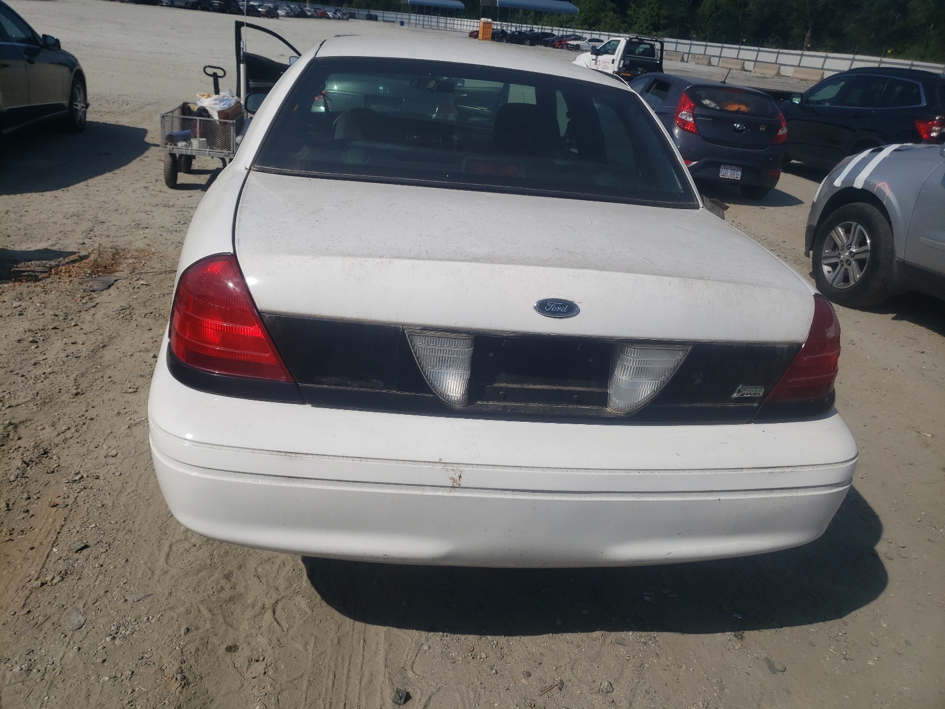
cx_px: 472
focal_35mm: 26
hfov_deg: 67.3
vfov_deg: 53.1
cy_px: 354
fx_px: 710
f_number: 1.5
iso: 50
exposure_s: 1/10000
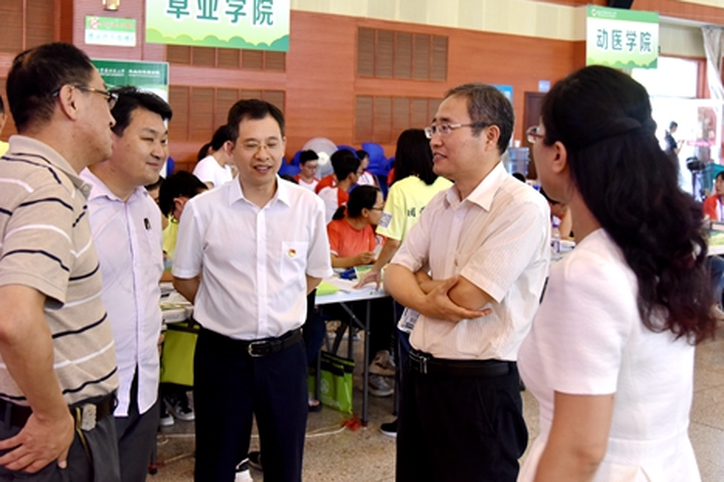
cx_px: 316
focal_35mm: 45
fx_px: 905
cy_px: 178
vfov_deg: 29.7
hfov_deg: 43.5
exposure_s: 1/80
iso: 1600
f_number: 4.5
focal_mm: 35
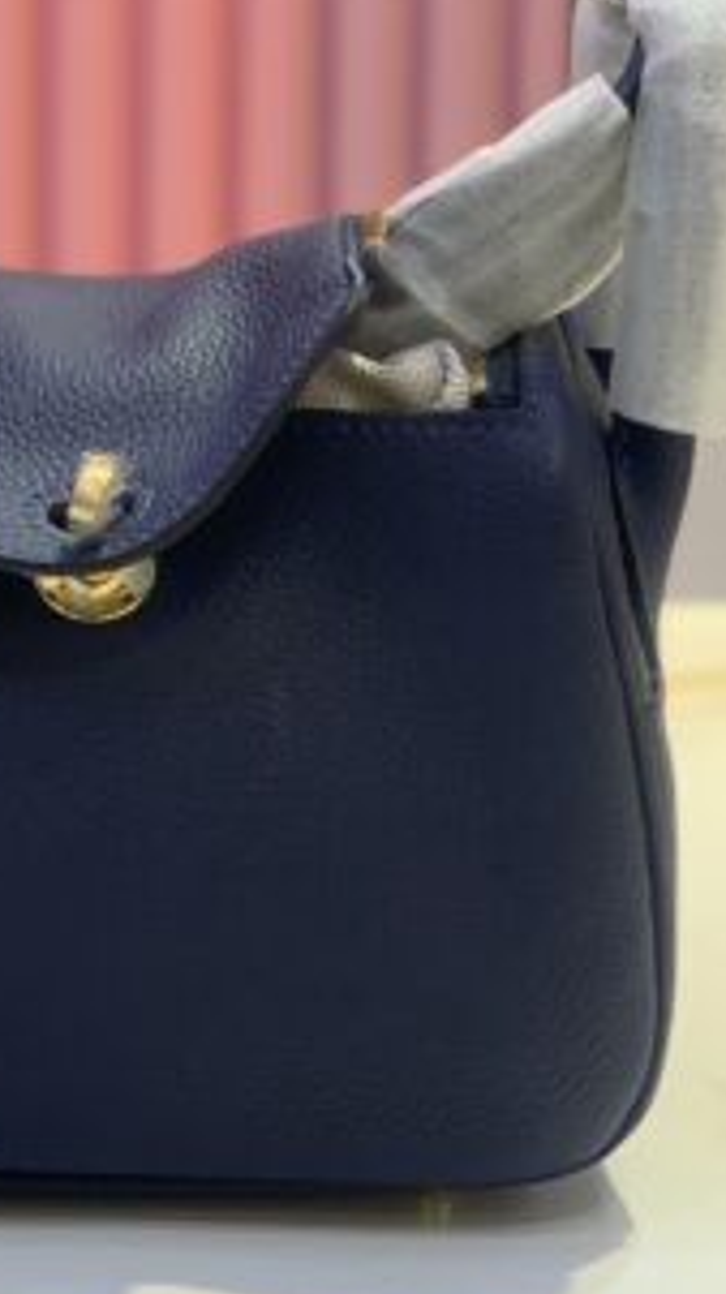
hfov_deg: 11.1
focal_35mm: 108
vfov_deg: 19.6
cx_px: 34
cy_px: 239
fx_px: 3701
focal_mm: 6
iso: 64
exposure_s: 1/50
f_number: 2.4
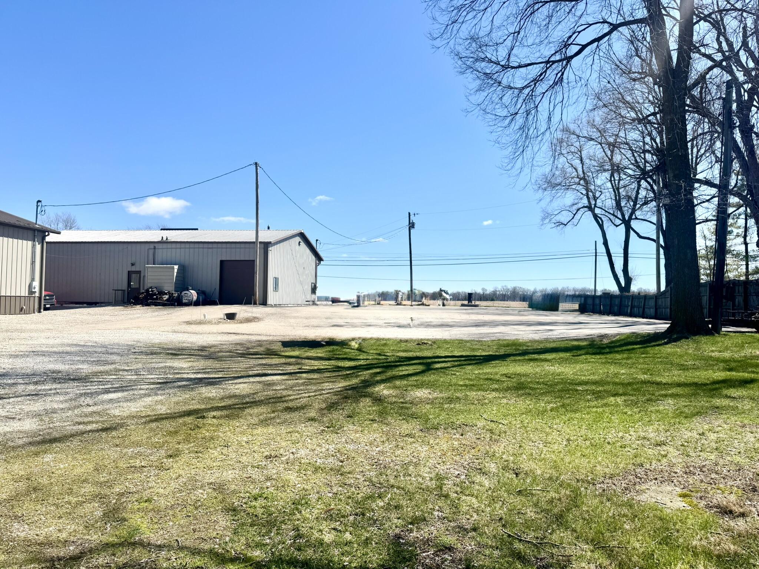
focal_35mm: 24
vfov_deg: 56.8
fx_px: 526
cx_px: 380
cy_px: 284
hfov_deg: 71.6
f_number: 1.78
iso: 80
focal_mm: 6.76
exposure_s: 1/4950
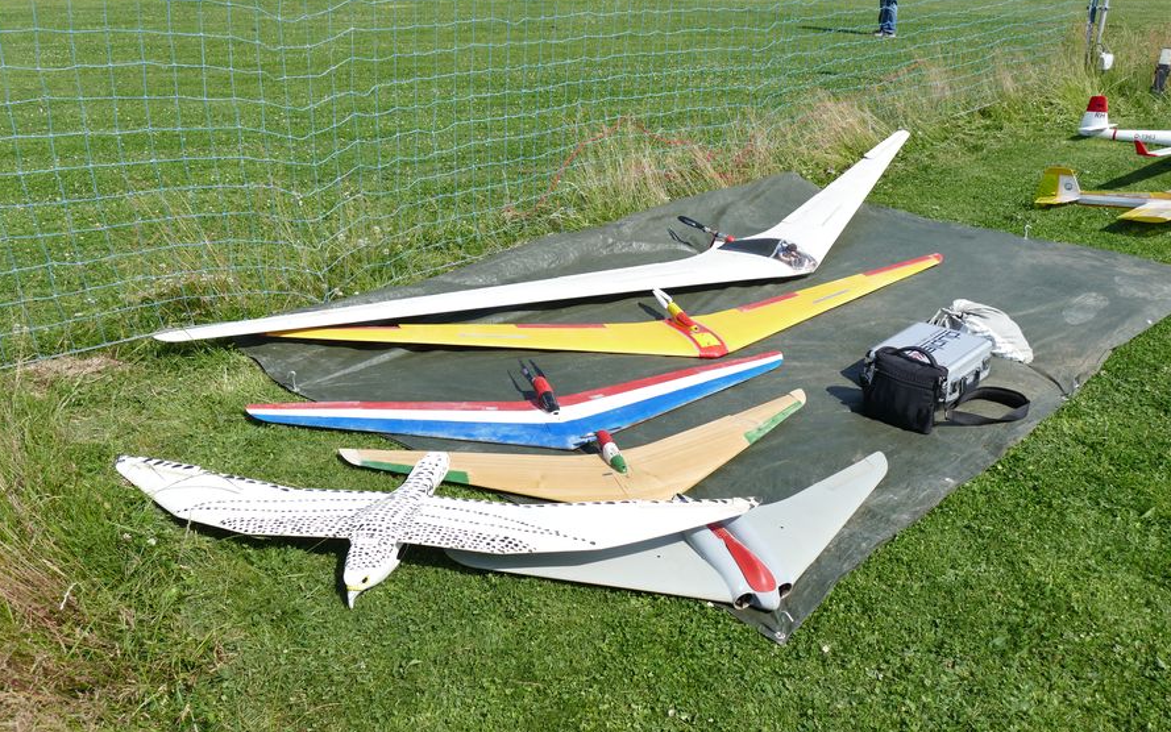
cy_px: 354
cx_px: 584
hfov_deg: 58.1
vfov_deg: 38.3
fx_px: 1053
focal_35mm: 33
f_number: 3.5
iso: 125
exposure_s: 1/2000
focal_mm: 11.6
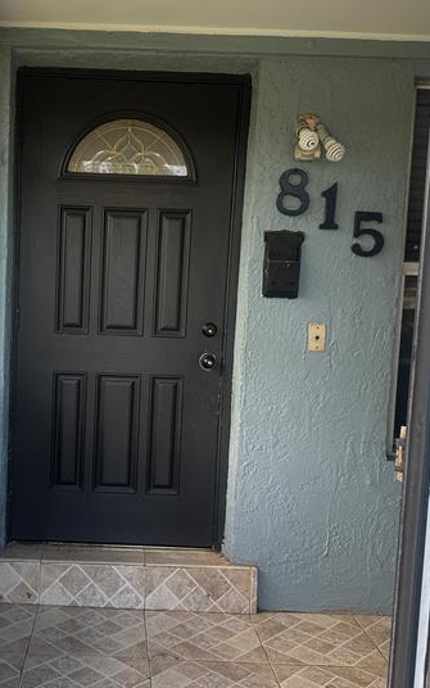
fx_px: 713
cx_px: 105
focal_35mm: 38
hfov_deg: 32.9
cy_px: 365
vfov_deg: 51.5
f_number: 1.78
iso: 80
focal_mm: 6.86
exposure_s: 1/254
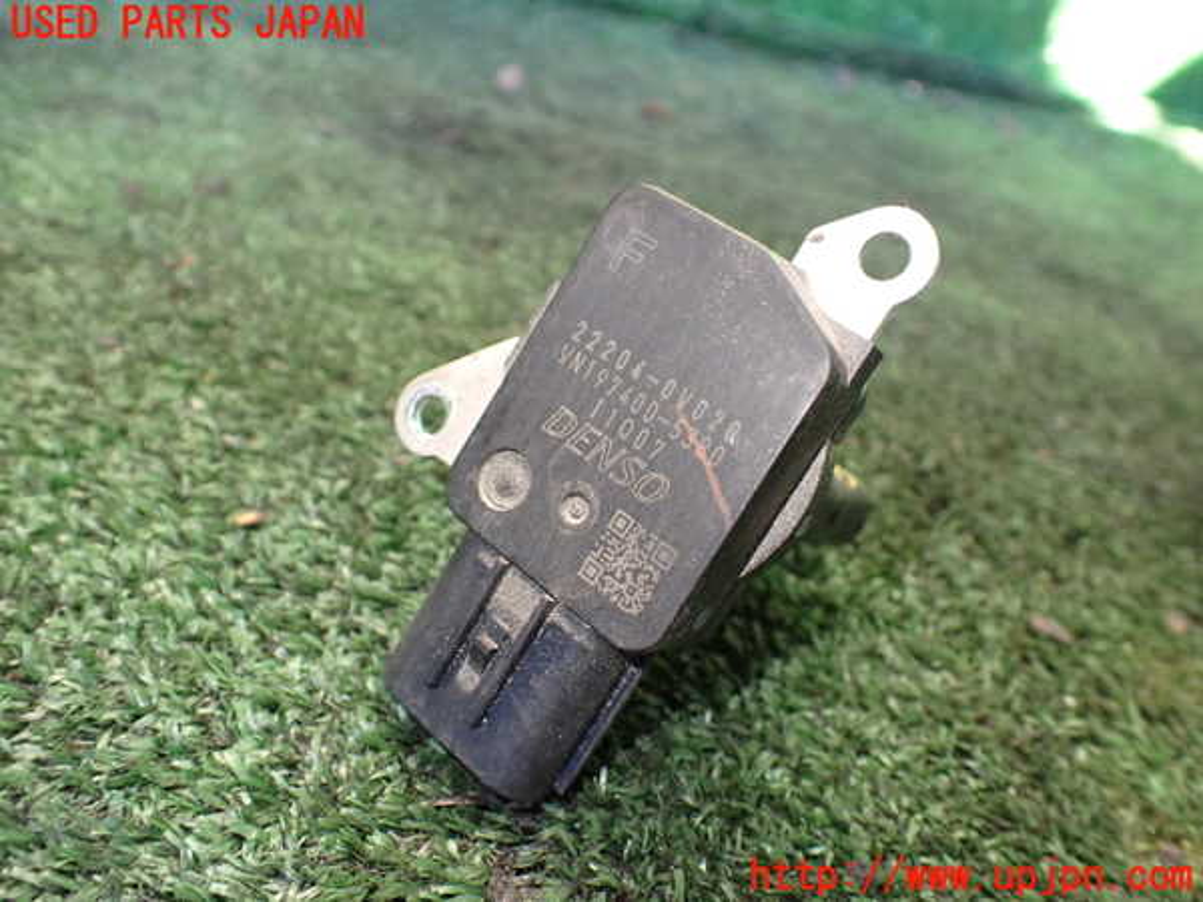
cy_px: 451
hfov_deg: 60.0
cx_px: 602
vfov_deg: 46.8
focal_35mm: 30
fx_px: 1043
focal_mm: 5.4
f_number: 2.3
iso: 800
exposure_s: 1/125
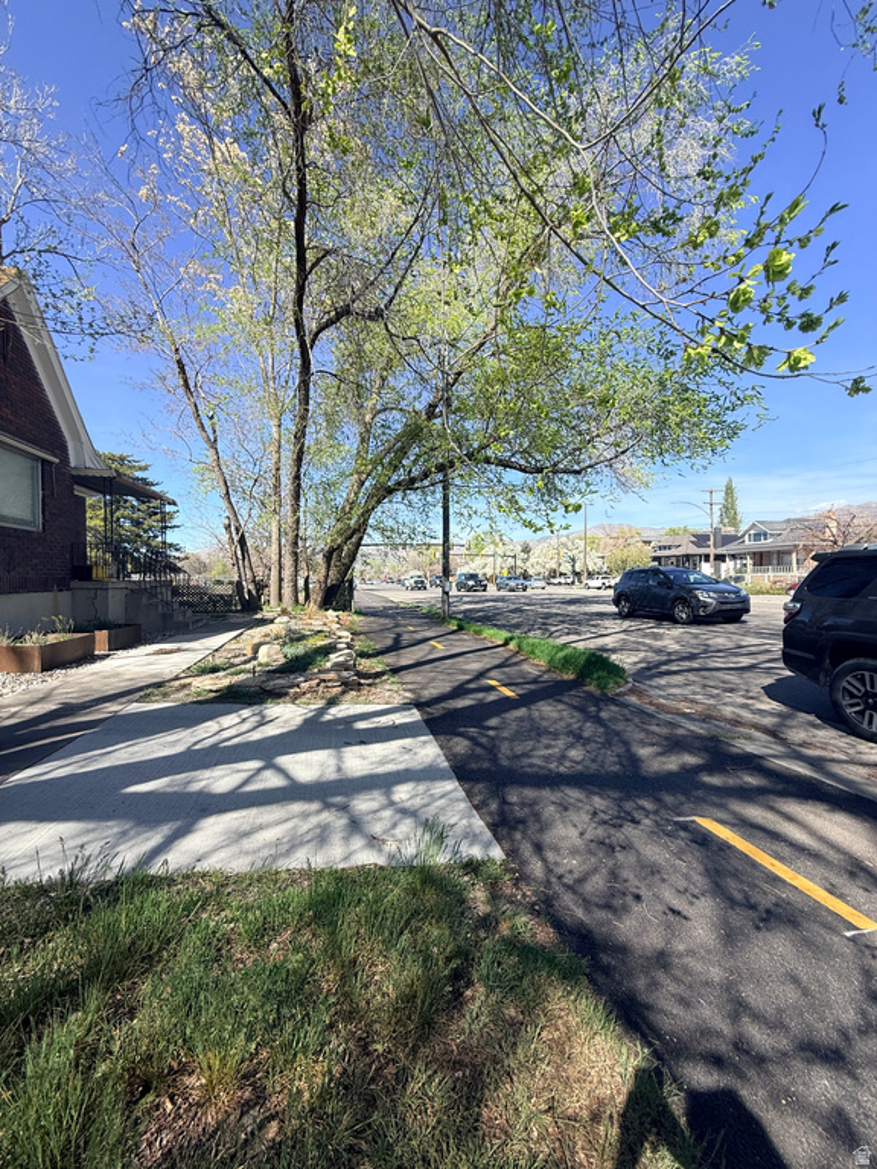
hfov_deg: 85.7
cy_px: 584
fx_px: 473
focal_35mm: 14
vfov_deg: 102.1
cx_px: 438
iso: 50
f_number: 2.2
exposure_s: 1/1068
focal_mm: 2.22
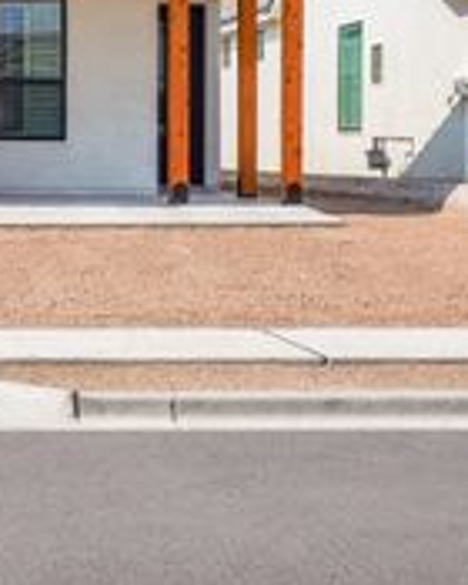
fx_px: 1627
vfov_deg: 20.2
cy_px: 159
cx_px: -204
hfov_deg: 15.3
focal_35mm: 94
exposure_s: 1/2500
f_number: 10
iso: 640
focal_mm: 35
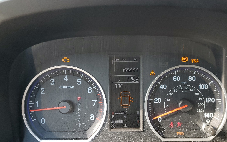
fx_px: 223
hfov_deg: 53.9
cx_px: 127
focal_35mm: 36
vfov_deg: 35.3
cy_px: 81
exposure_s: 1/222
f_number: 1.5
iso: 50
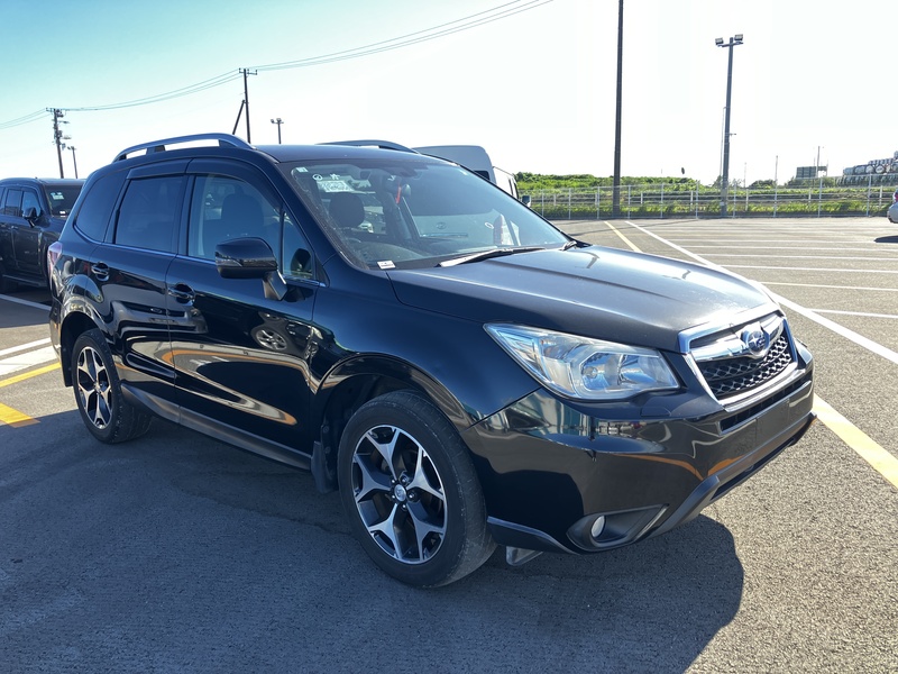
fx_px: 726
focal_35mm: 28
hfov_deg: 63.4
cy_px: 337
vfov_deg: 49.7
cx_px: 449
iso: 40
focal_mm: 3.99
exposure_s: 1/158
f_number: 1.8
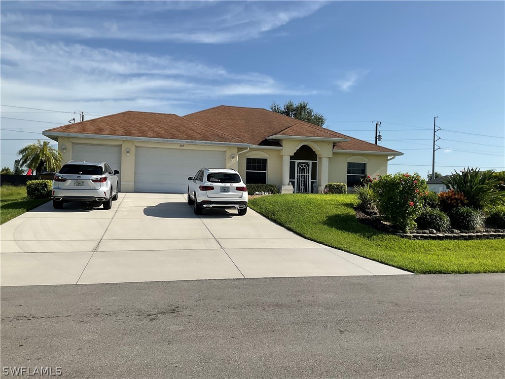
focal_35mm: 29
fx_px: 423
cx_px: 252
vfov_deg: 48.2
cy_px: 190
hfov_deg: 61.7
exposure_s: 1/3125
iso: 16
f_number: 1.8
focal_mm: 3
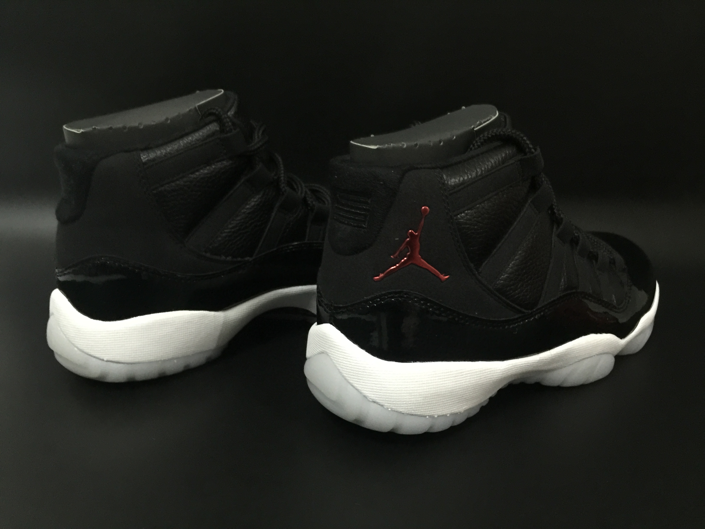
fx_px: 591
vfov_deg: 48.2
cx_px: 352
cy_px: 264
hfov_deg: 61.7
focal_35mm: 29
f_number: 2.2
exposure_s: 1/4
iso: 160
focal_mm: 4.15
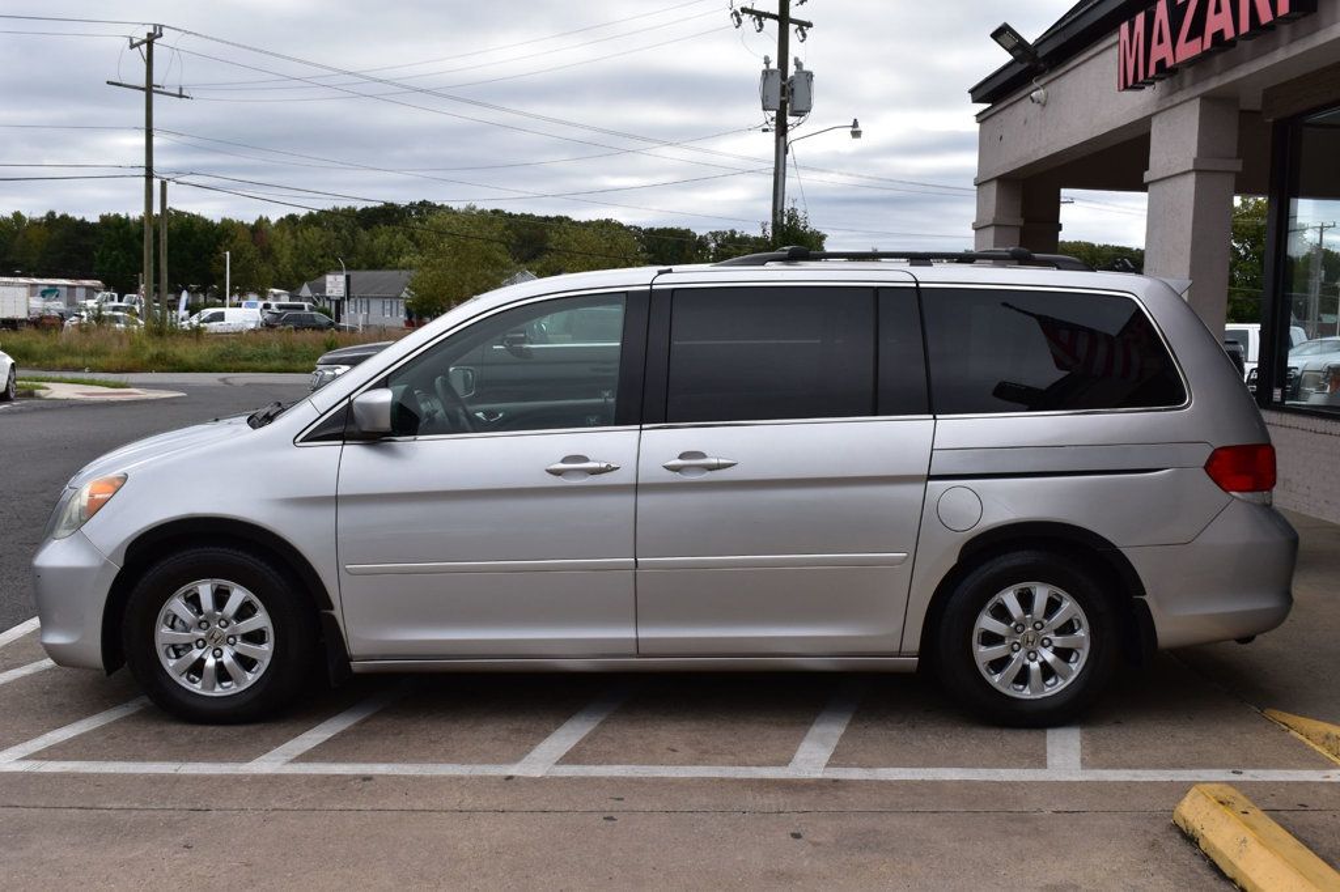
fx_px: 1395
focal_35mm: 38
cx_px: 670
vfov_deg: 35.5
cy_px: 446
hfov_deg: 51.3
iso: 400
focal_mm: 25
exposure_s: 1/500
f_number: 11
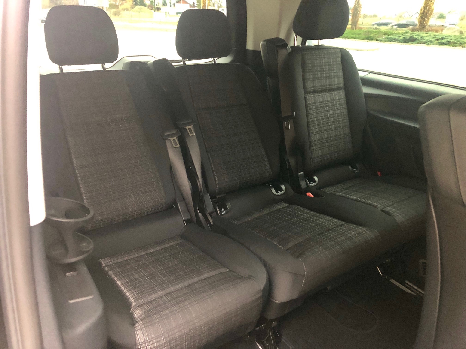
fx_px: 377
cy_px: 174
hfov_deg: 63.4
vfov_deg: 49.7
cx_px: 233
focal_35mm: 28
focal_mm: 4
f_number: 1.8
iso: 125
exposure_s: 1/4
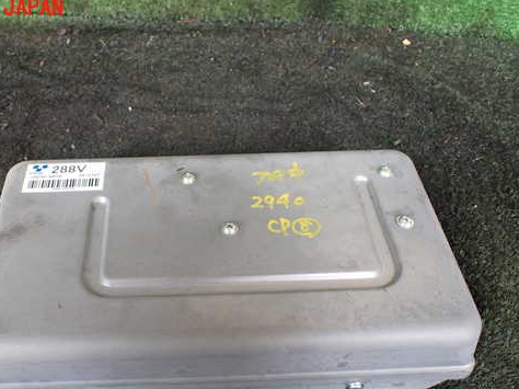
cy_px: 241
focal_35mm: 38
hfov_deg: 48.5
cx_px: 193
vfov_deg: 37.5
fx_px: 569
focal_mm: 5.4
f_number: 2.3
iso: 250
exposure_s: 1/125
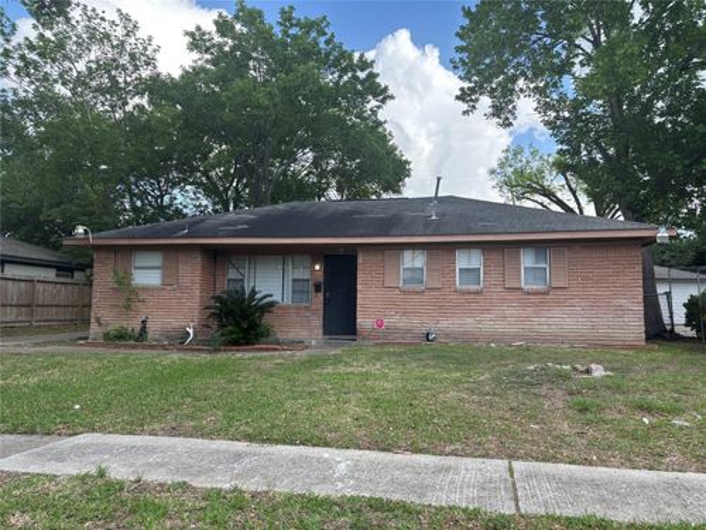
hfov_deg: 67.3
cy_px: 265
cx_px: 353
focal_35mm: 26
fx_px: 530
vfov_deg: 53.1
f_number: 1.6
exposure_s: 1/1027
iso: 50
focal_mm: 5.96
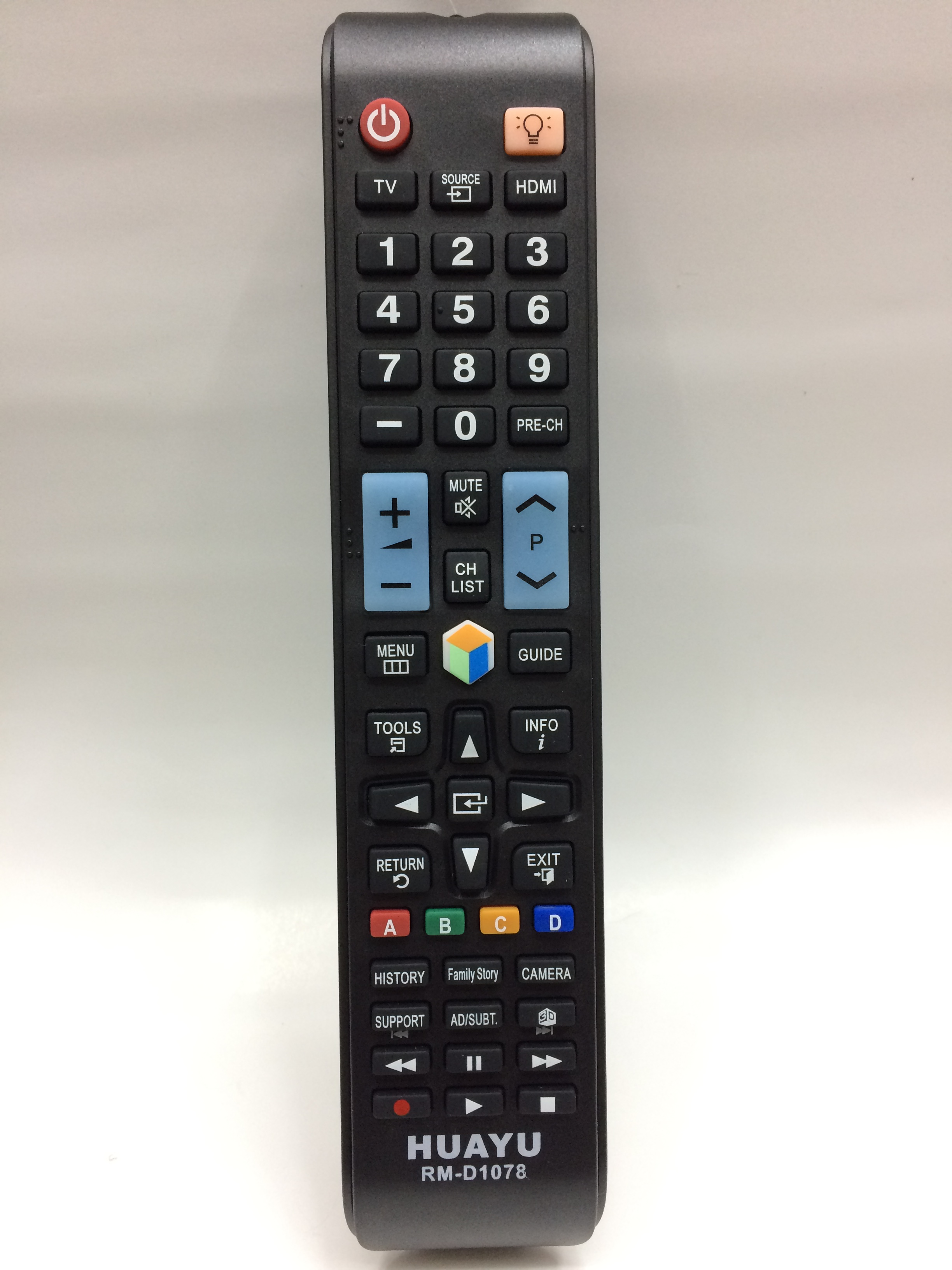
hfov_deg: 48.2
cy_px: 635
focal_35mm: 29
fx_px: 1063
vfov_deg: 61.7
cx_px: 476
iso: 160
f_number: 2.2
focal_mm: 4.15
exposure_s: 1/33
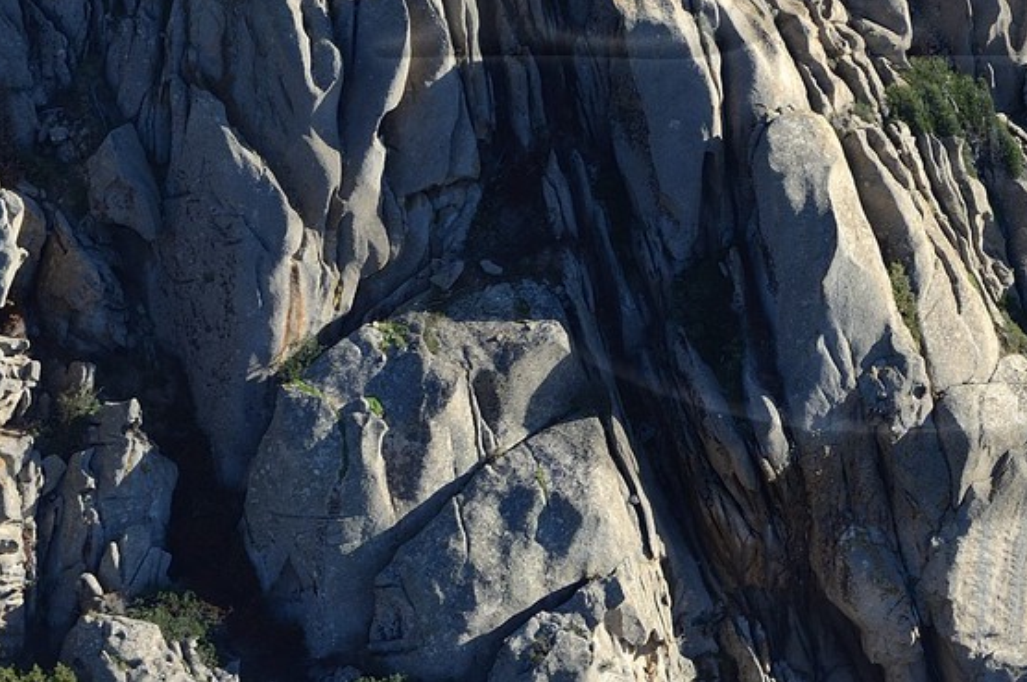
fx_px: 12306
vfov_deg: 3.2
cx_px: 896
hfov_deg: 4.8
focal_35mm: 432
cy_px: -244
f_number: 8
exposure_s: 1/800
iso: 400
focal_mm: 150
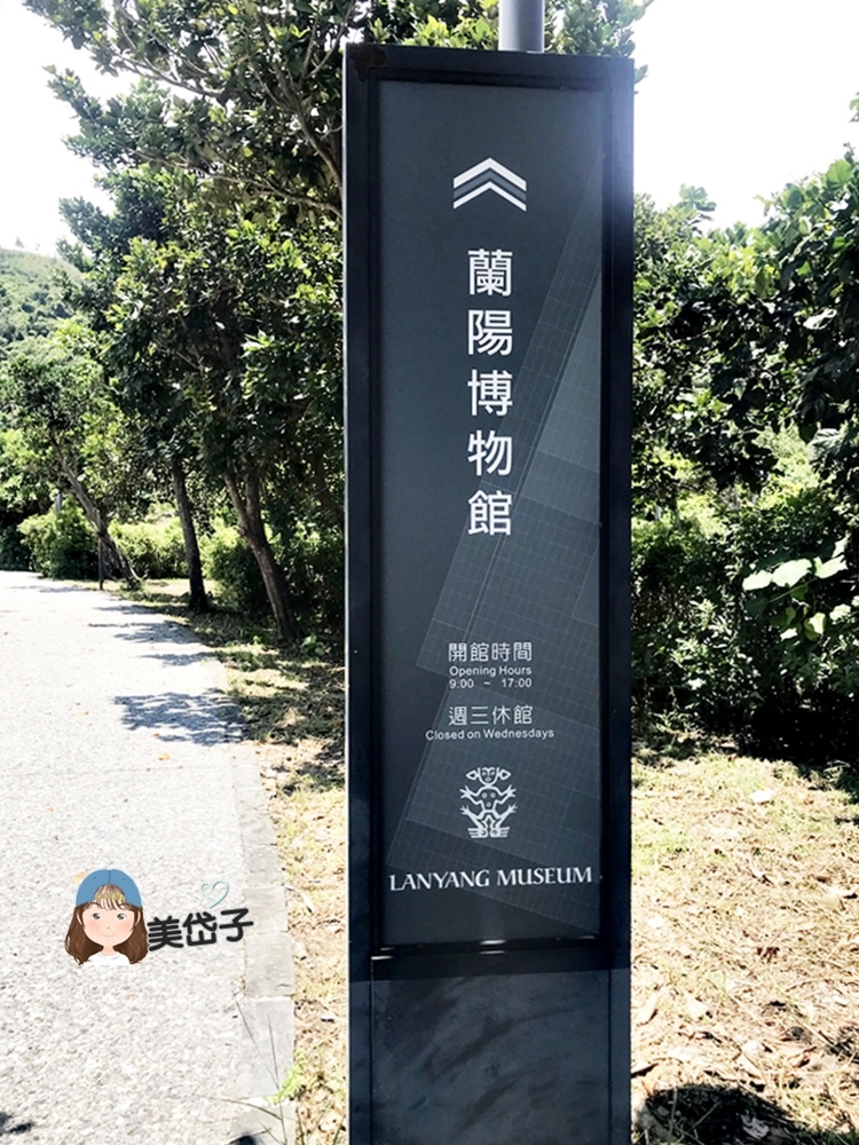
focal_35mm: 28
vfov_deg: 63.4
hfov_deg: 49.7
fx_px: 926
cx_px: 430
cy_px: 572
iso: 20
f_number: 1.8
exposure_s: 1/1350
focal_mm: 3.99
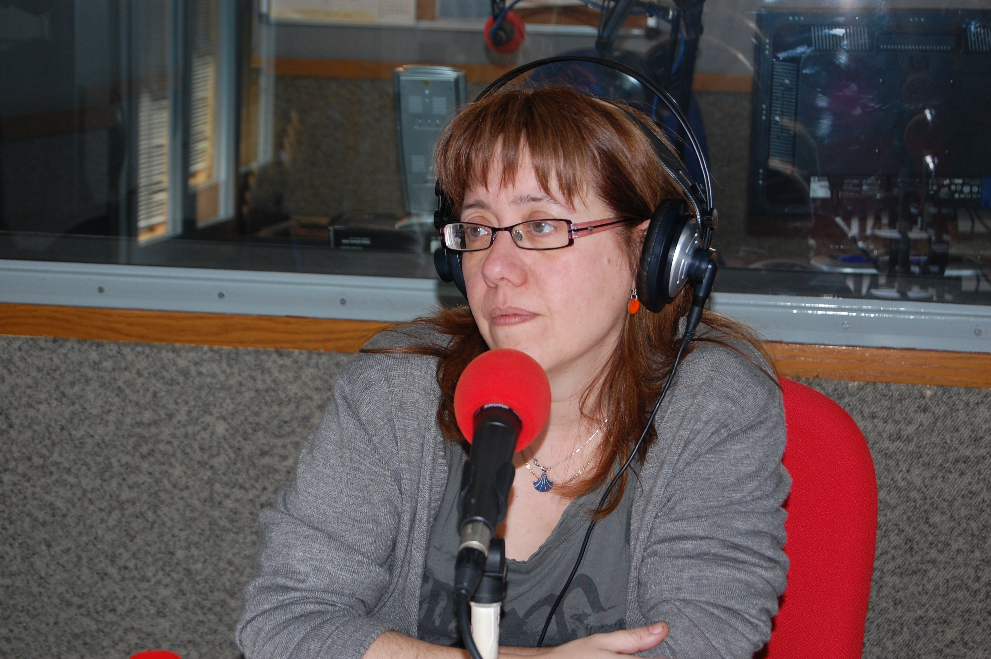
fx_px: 2269
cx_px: 496
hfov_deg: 24.6
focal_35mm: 82
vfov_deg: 16.5
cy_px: 330
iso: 400
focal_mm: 55
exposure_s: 1/60
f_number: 5.6
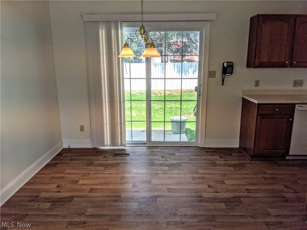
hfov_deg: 65.3
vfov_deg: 51.4
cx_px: 154
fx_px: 239
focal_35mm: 27
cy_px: 115
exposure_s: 1/757
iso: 68
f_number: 1.73
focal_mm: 4.38
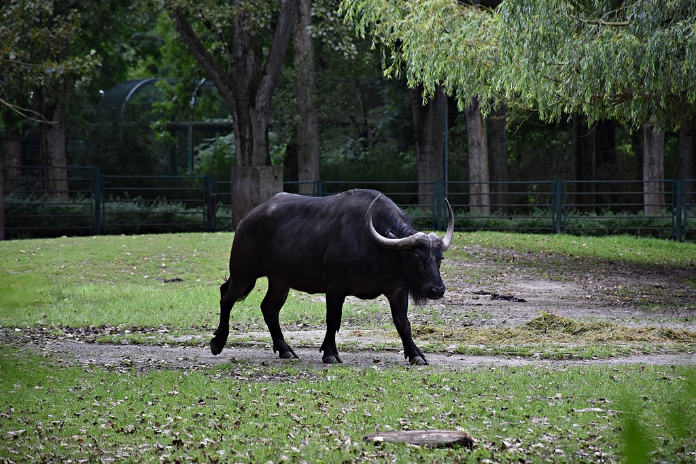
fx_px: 4060
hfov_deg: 9.8
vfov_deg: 6.5
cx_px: 348
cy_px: 232
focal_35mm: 210
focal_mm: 140
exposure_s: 1/250
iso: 500
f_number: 5.6
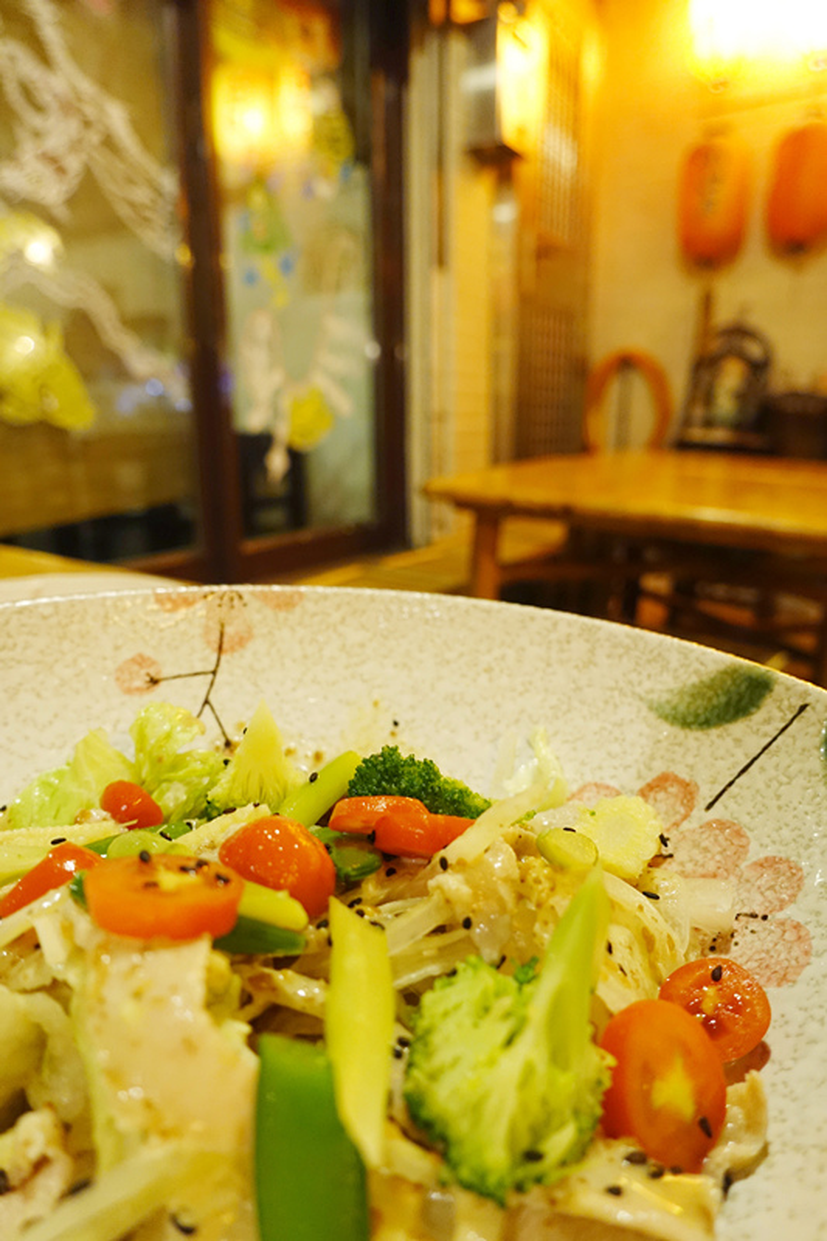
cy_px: 620
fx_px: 827
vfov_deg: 73.8
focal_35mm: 24
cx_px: 414
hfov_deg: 53.1
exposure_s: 1/13
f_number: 2.8
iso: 640
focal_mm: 8.8
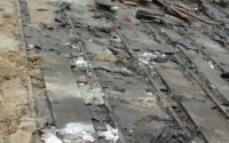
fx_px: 412
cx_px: 230
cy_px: 124
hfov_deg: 29.0
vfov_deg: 19.4
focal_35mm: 66
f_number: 2.2
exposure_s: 1/15
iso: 500
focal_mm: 4.15
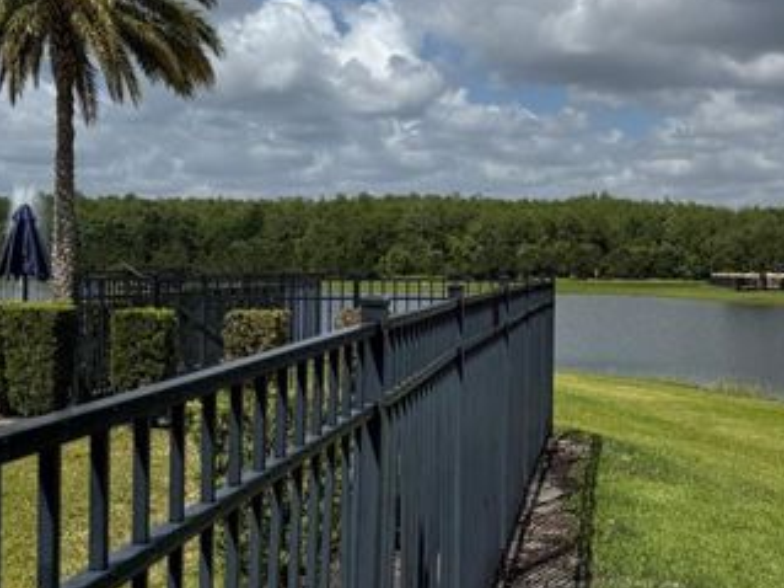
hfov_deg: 34.3
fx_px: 1200
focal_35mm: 53
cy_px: 278
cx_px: 697
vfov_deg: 27.5
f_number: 1.78
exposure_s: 1/9009
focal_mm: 6.76
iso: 80
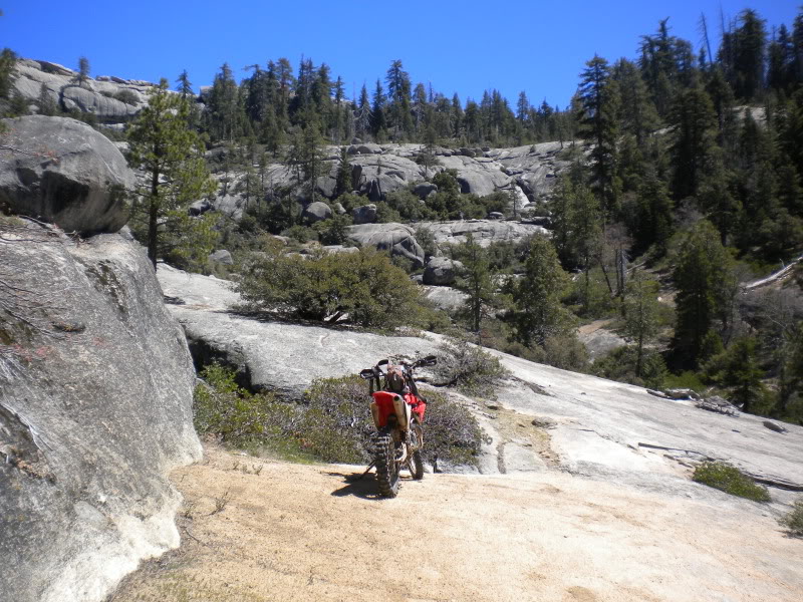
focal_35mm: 35
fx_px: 812
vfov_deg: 40.7
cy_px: 301
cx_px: 402
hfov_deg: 52.6
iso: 80
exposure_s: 1/508
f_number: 4.6
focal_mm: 6.3
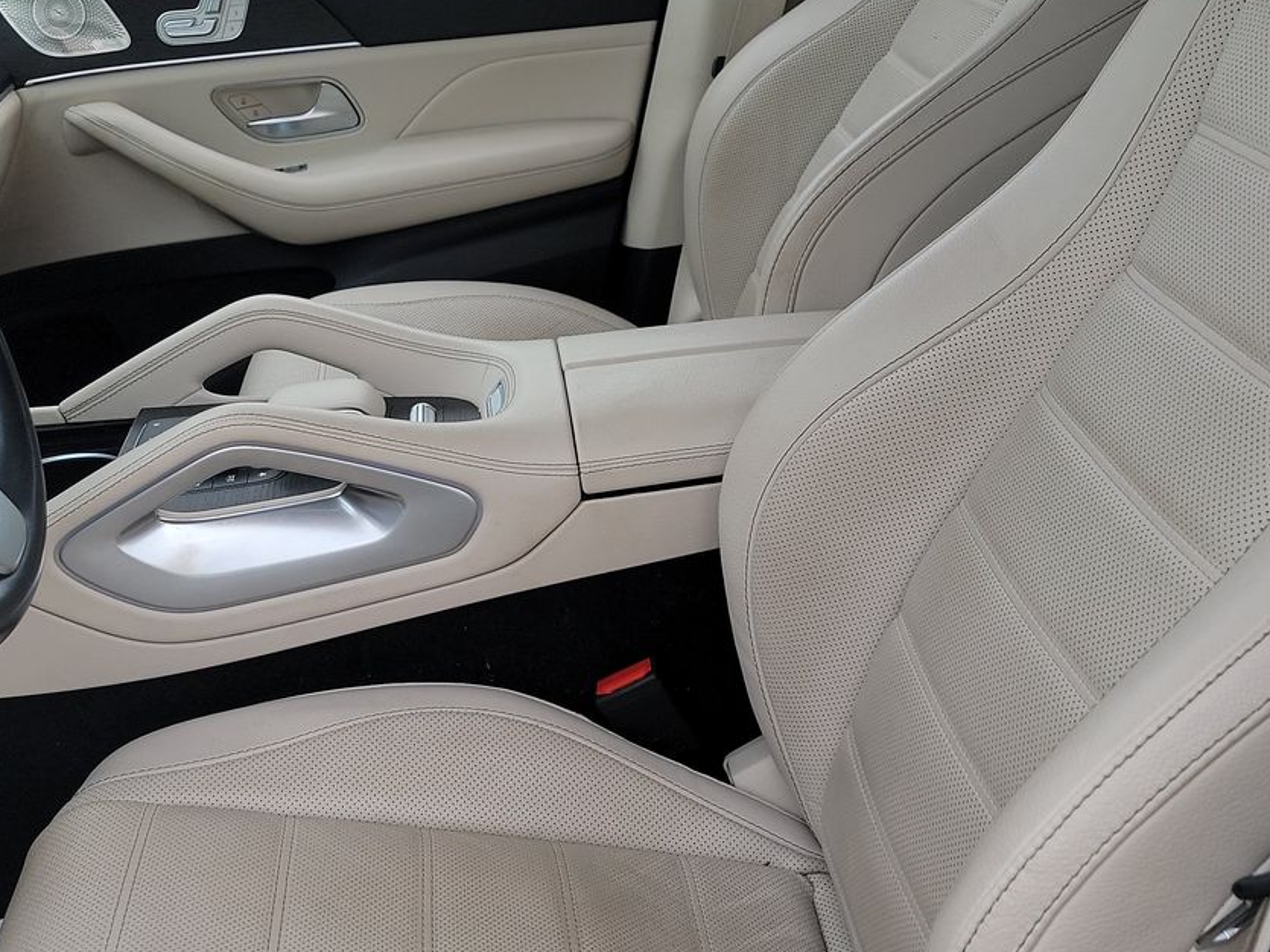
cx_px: 554
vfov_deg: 31.5
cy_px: 481
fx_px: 1687
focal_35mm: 46
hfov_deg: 41.2
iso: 50
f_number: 1.8
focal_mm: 6.7
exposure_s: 1/261
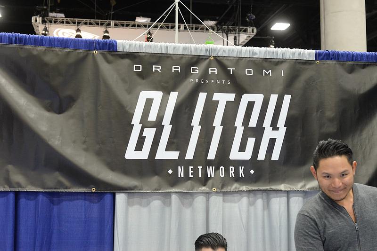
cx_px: 188
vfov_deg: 27.0
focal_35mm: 50
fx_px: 524
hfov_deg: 39.6
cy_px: 126
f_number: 5
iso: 3200
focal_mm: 50
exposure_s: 1/100
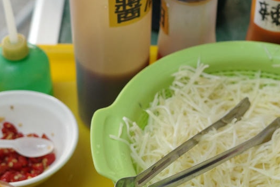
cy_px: 82
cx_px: 194
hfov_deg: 22.2
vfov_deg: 15.0
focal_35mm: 91
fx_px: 708
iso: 800
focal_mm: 26
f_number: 2.8
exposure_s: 1/80
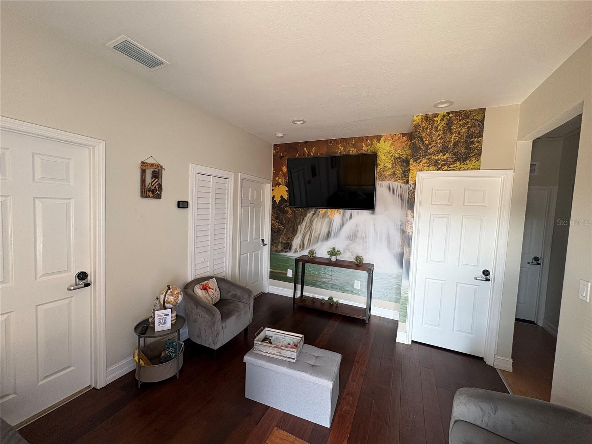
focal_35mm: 14
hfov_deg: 102.1
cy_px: 222
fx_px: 239
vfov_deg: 85.7
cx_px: 296
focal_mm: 2.22
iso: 125
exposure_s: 1/99
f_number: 2.2
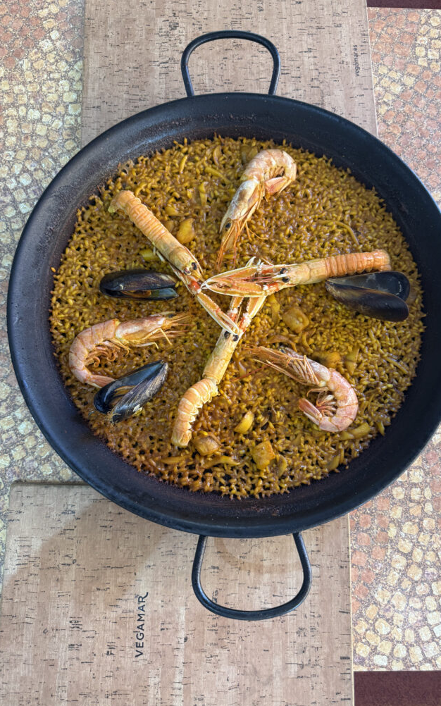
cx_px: 235
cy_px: 354
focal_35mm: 26
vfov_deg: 70.4
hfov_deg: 47.6
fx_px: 500
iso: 200
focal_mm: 6.76
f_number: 1.78
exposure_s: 1/101
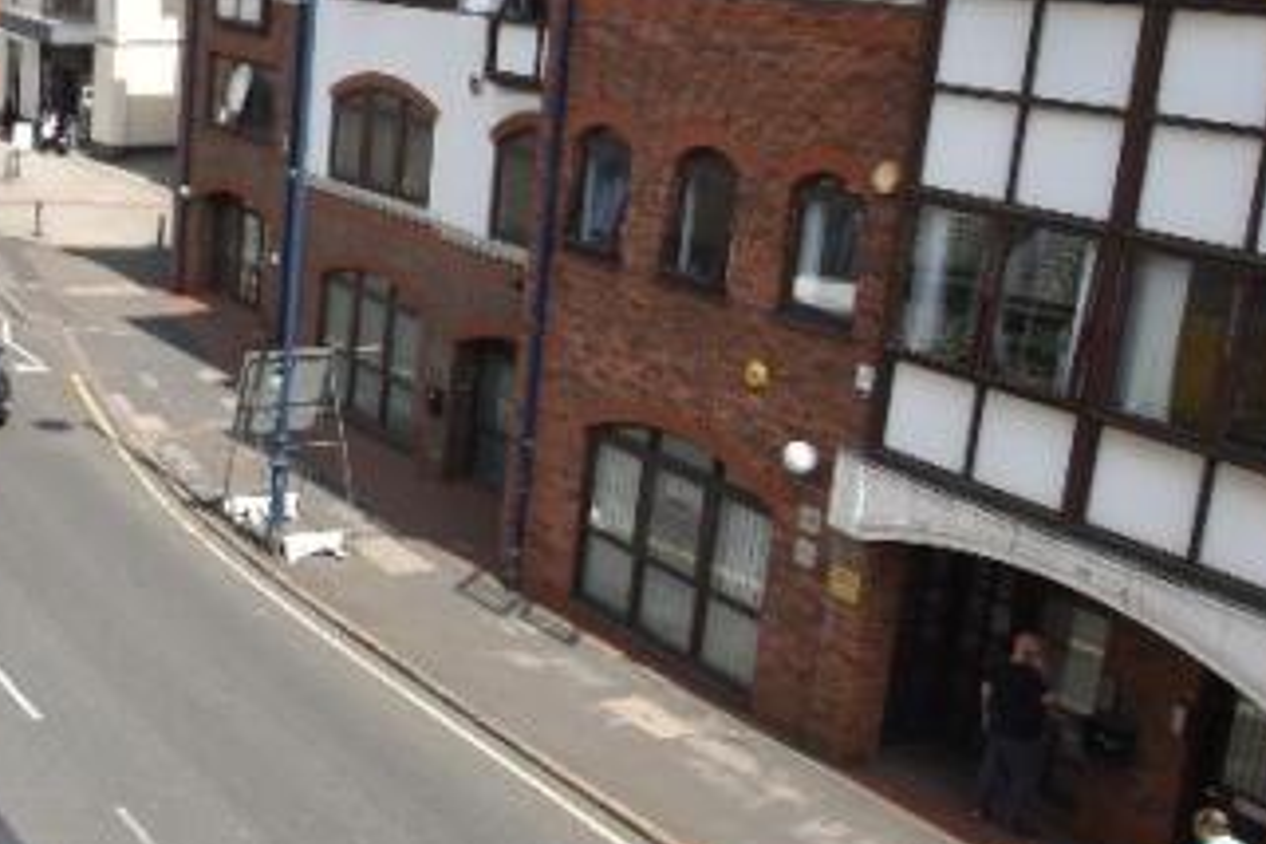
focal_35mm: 53
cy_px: 294
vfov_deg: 25.6
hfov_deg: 32.4
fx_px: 1849
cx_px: -189
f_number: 8
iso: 100
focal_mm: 11
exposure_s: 1/200
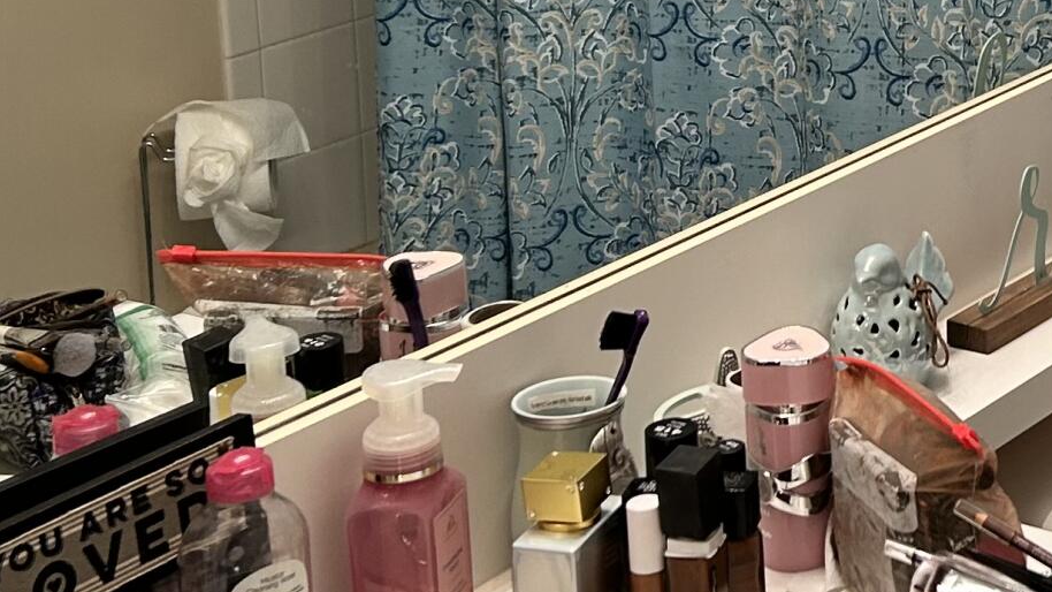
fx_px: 2594
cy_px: -242
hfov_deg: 21.5
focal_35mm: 93
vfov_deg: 12.5
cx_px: 1210
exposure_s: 1/120
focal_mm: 5.7
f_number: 1.5
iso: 80
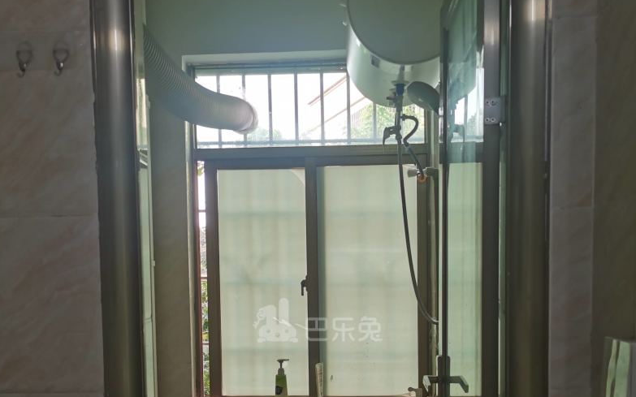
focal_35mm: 39
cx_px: 318
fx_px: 676
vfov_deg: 31.8
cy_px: 321
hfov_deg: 50.4
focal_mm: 5.58
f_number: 1.8
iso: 64
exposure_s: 1/99.9
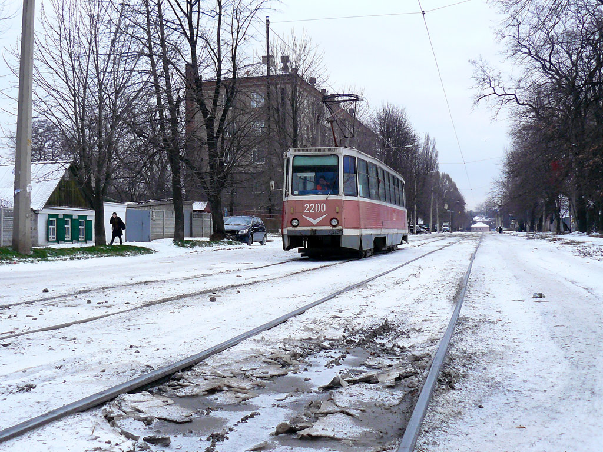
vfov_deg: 39.7
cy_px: 226
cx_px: 302
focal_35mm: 36
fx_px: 627
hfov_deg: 51.4
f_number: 2.8
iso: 200
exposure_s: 1/160
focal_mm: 6
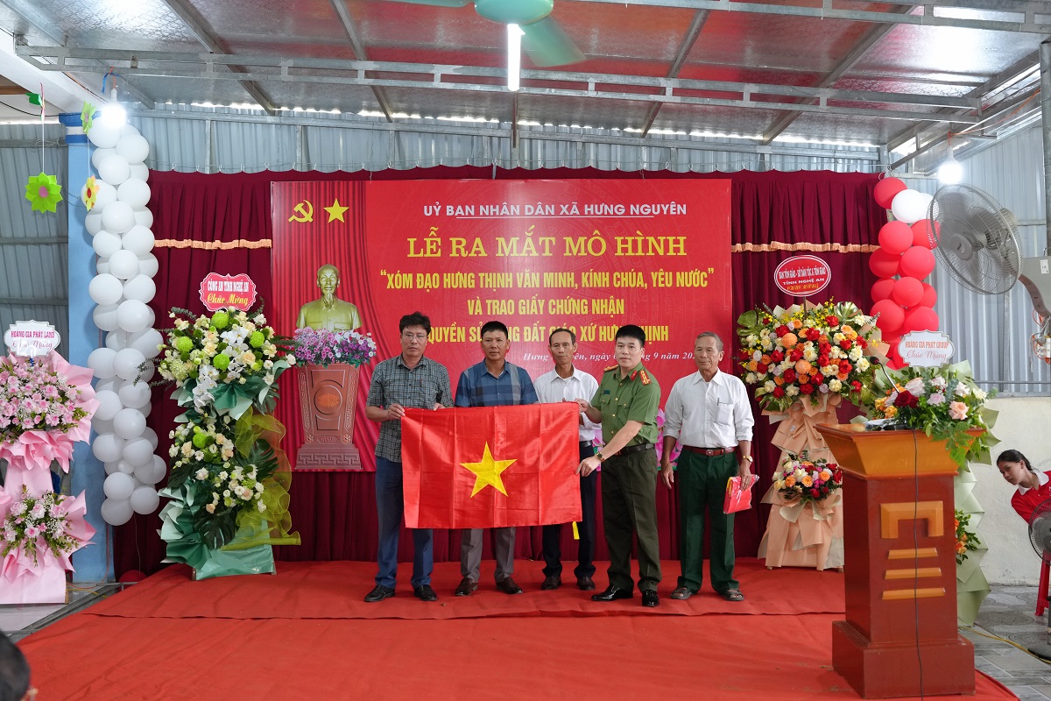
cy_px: 350
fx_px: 1051
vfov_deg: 36.9
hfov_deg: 53.1
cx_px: 526
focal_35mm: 36
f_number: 2.8
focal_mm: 24
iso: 1000
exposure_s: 1/125
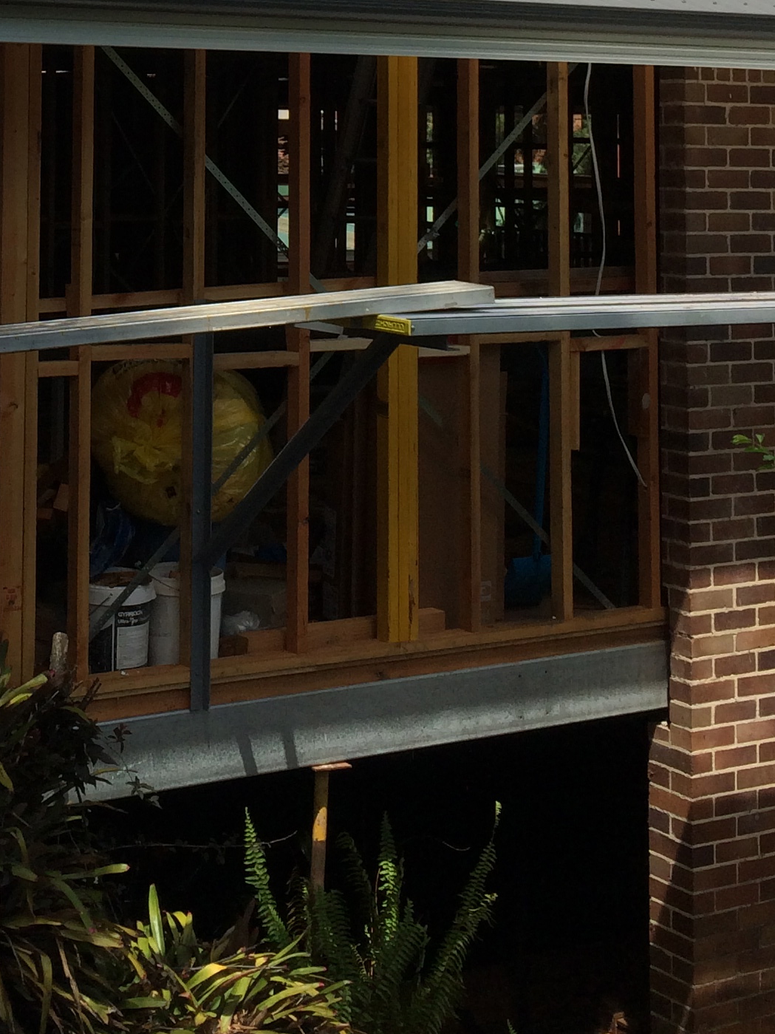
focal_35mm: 70
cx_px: 24
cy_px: -24
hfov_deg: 20.4
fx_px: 2090
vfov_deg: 26.2
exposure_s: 1/1520
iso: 32
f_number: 2.2
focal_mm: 4.12
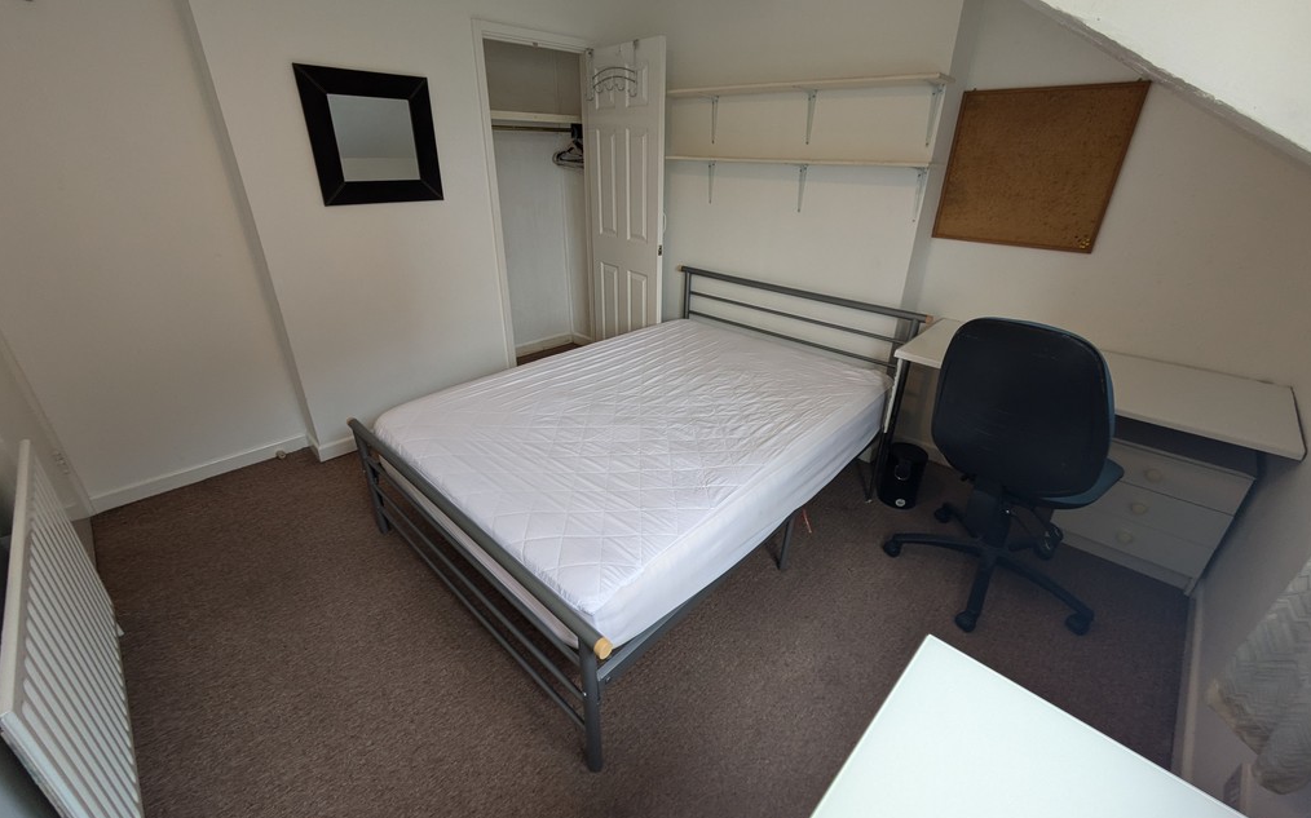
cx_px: 657
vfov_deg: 74.7
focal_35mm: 15
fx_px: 536
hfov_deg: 101.5
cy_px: 383
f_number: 2.2
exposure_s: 1/50
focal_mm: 1.83
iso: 57
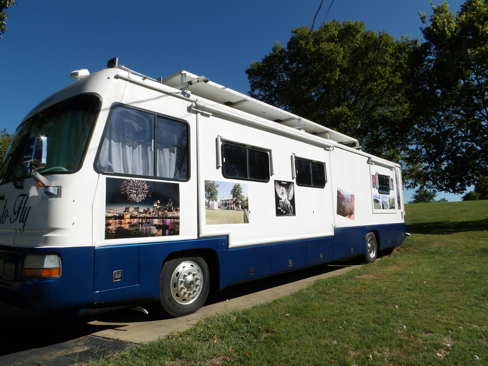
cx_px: 244
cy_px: 183
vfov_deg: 58.9
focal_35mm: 23
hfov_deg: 73.9
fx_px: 324
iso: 100
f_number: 6.2
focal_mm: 4.2
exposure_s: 1/468
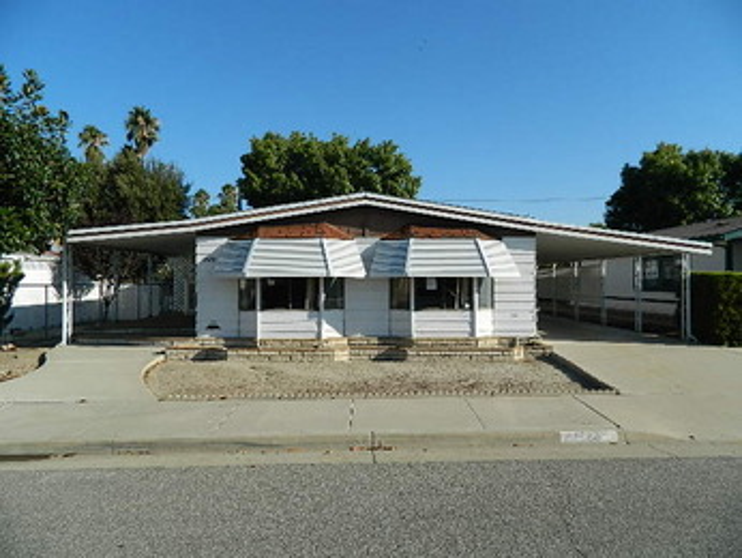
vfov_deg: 54.9
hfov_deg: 69.4
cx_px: 371
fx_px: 536
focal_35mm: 25
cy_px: 279
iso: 80
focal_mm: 4.5
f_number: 8.7
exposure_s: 1/160
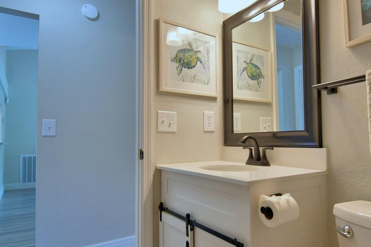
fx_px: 247
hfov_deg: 73.2
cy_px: 131
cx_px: 216
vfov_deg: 53.1
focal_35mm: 24
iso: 400
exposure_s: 1/60
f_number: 4.5
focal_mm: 10
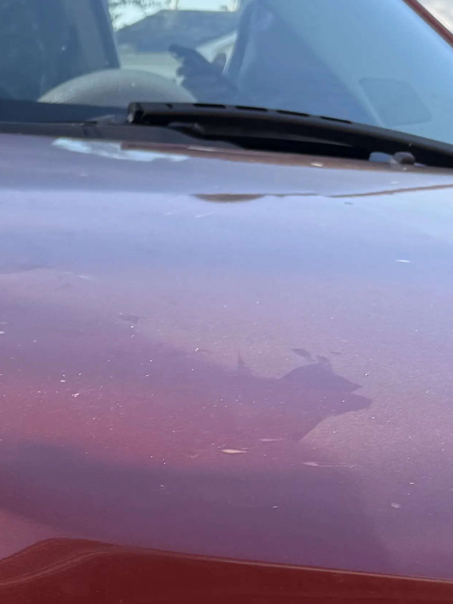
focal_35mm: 82
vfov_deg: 22.6
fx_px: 1431
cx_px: -310
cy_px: 648
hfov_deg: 15.8
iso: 80
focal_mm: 6.76
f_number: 1.78
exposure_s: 1/435
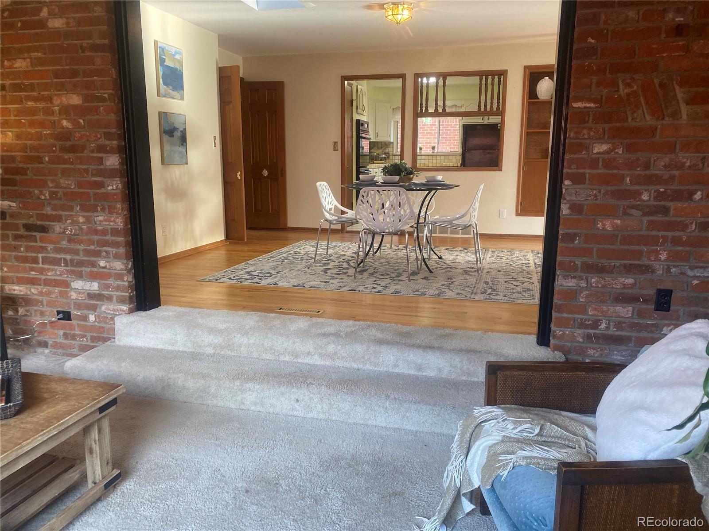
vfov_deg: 53.1
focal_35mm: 26
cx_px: 354
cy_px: 266
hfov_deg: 67.3
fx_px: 533
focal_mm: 4.25
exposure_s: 1/60
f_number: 1.8
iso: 100
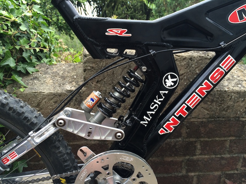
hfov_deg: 61.7
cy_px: 92
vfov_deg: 48.2
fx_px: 206
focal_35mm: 29
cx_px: 123
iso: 40
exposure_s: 1/120
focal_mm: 4.15
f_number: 2.2
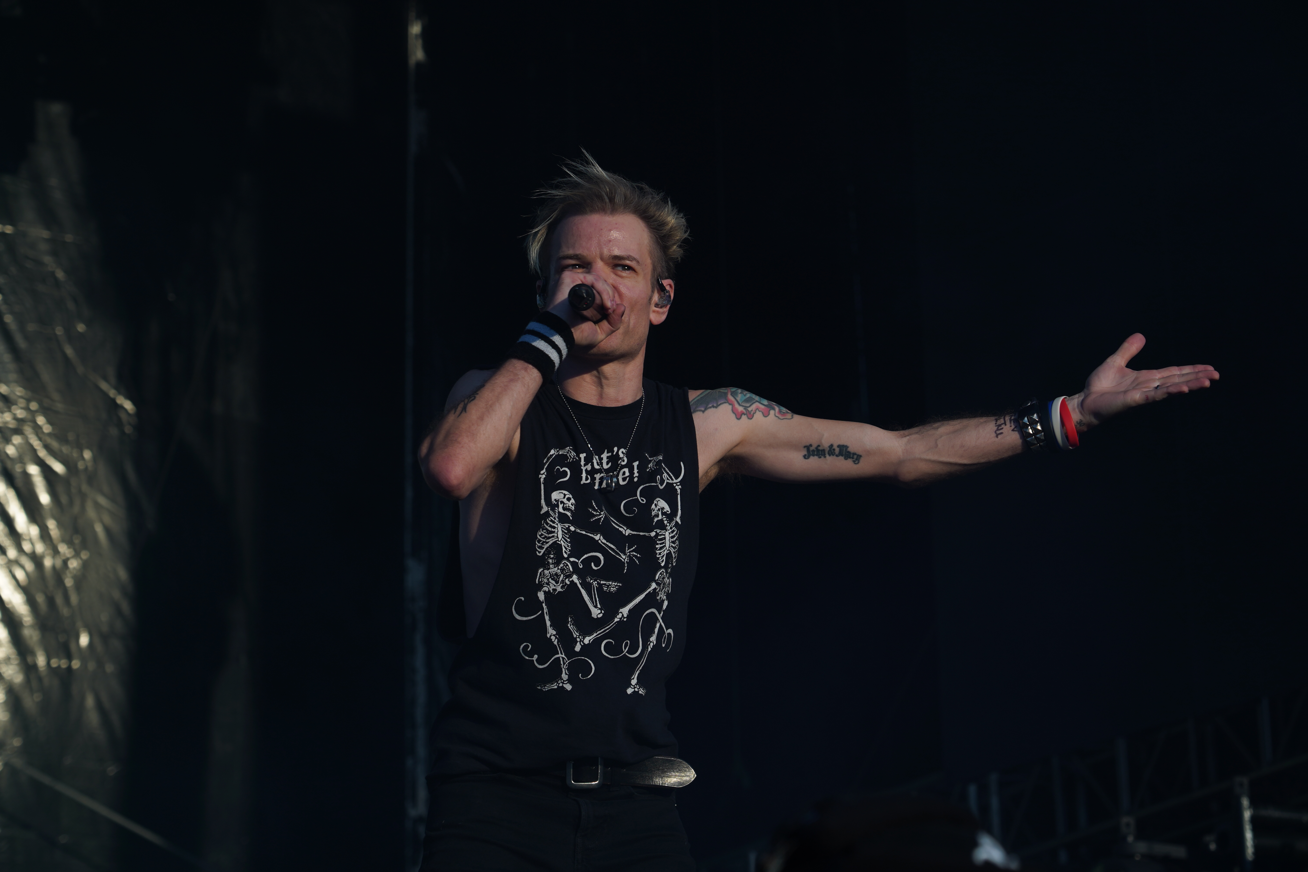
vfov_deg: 13.0
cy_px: 436
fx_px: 3815
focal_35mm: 105
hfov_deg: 19.5
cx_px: 654
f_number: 7.1
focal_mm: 105
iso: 100
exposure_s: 1/400
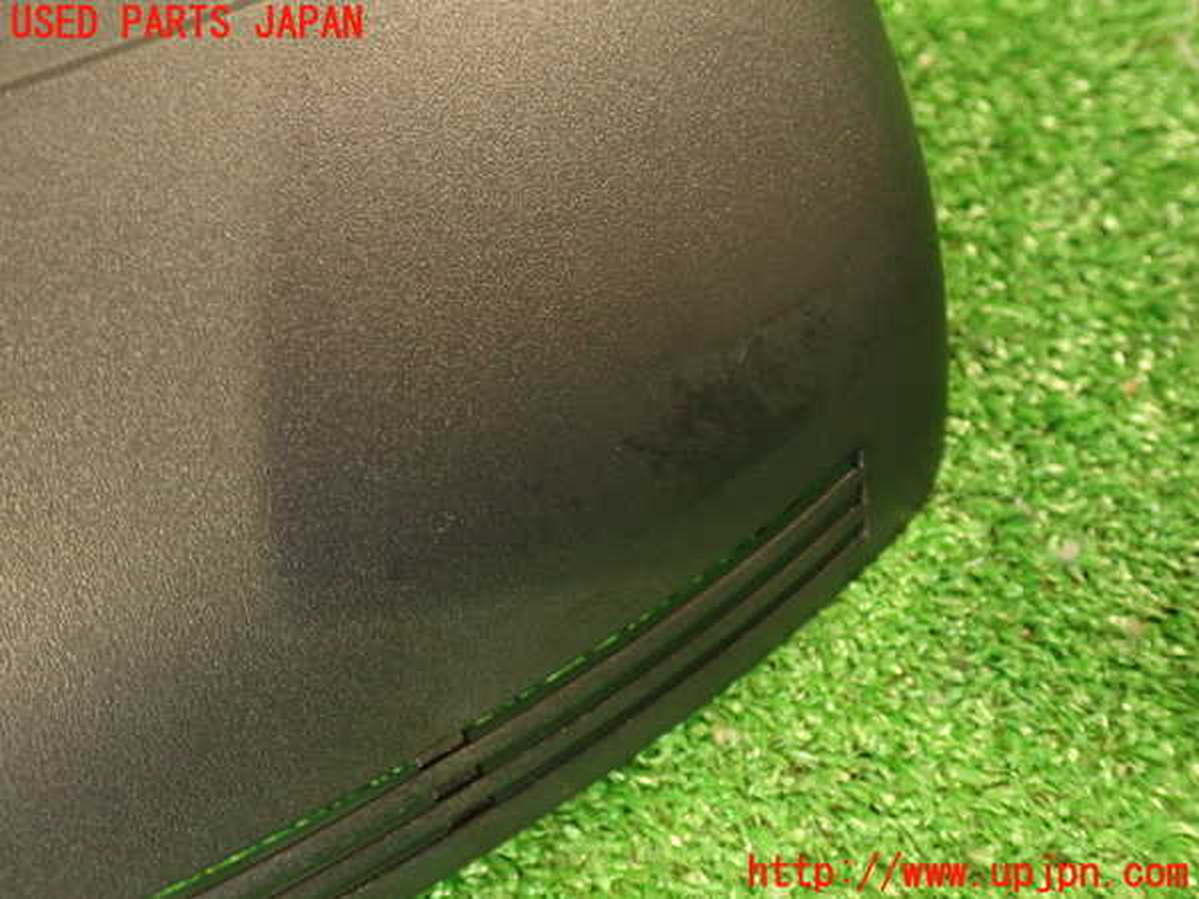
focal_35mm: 32
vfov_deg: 44.2
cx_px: 600
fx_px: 1108
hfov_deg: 56.8
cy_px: 450
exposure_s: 1/30
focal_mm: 5.79
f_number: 2.4
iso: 640
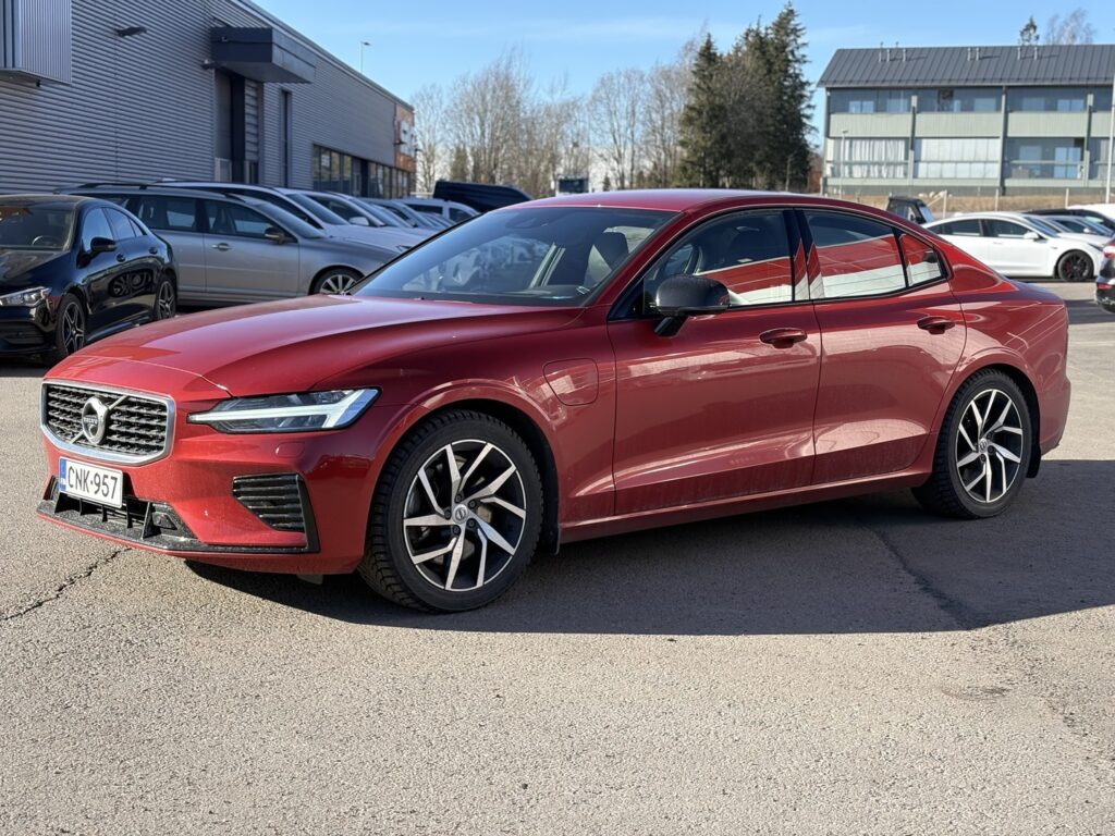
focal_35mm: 52
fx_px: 1675
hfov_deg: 36.8
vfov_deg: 28.0
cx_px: 558
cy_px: 418
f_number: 1.6
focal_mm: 5.96
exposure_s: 1/1002
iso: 50
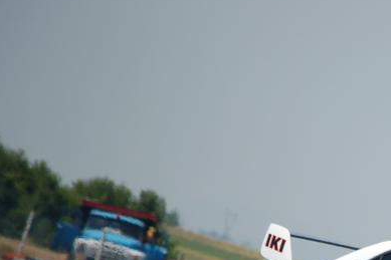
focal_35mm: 631
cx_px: 480
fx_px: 6850
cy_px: 327
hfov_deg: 3.3
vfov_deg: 2.2
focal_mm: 160
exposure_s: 1/1250
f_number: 5.3
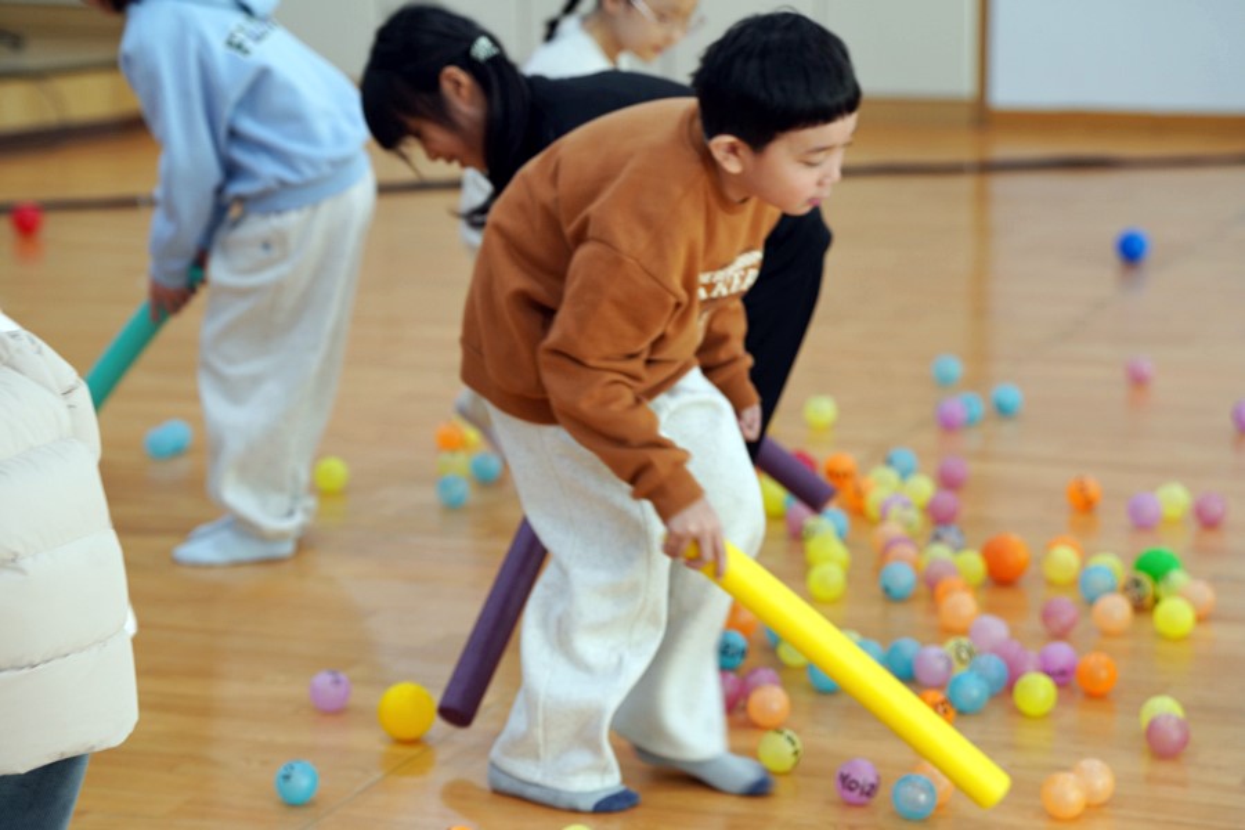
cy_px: 415
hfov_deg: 19.8
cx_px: 622
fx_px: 3562
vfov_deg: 13.3
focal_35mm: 103
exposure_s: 1/160
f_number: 4
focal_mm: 103
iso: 800
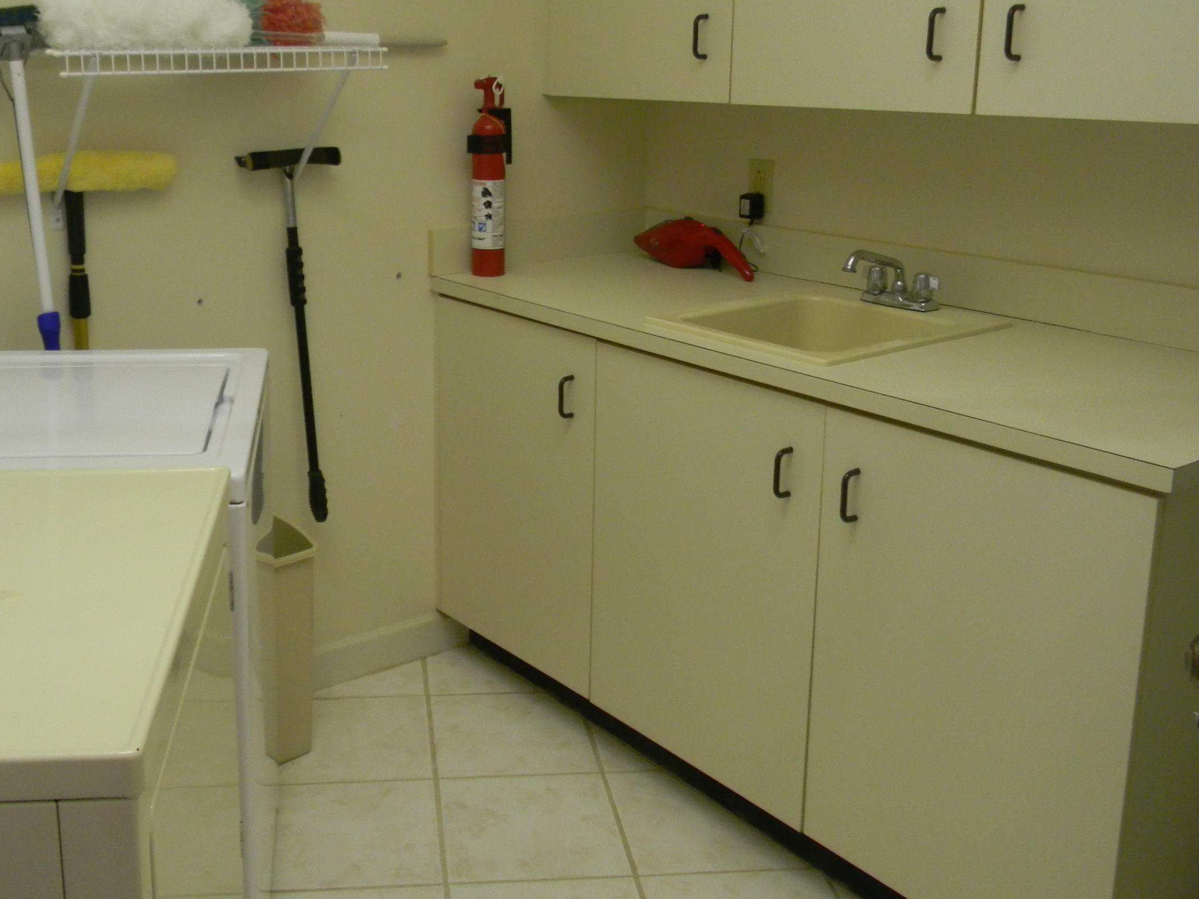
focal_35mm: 39
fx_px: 1351
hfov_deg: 47.4
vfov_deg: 36.7
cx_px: 446
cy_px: 376
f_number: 3.5
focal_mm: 5
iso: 185
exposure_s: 1/30
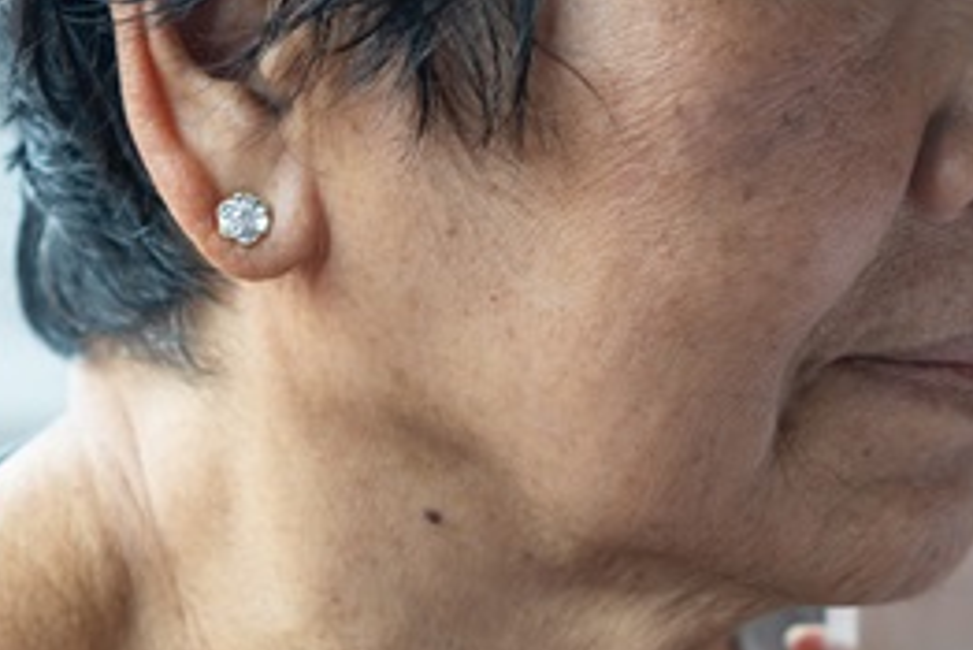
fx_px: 3249
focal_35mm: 120
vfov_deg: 11.4
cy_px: 457
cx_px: 940
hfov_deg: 16.7
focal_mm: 35
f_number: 2.8
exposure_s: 1/125
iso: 400
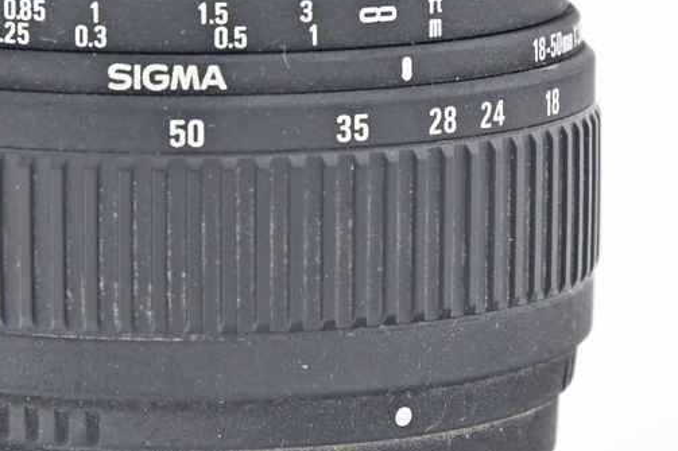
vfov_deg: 4.4
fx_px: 5893
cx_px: 224
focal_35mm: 313
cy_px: 100
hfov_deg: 6.6
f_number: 8
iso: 1250
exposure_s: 1/100
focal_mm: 70
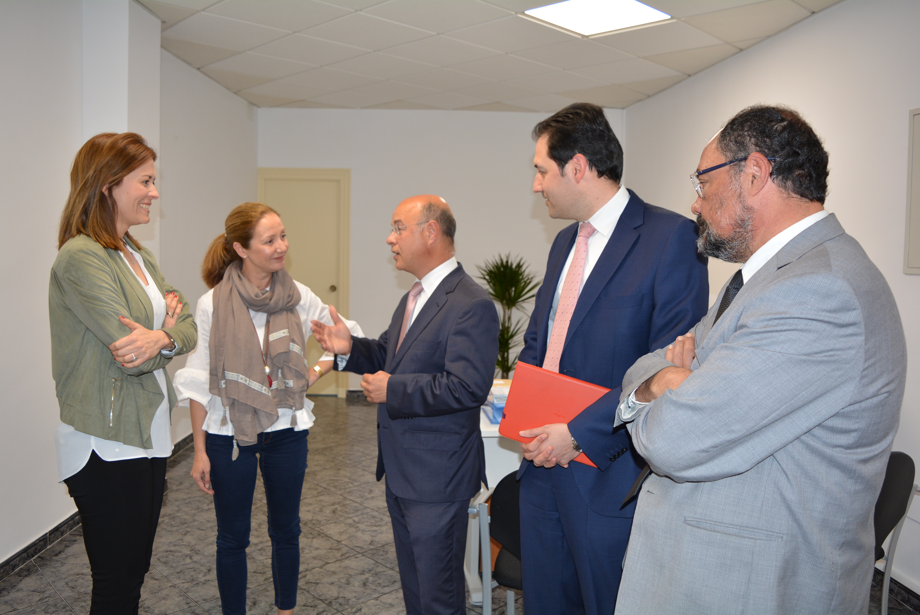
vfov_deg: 43.7
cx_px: 460
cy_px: 308
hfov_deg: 61.9
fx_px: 767
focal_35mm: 30
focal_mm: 20
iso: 400
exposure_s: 1/60
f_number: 4
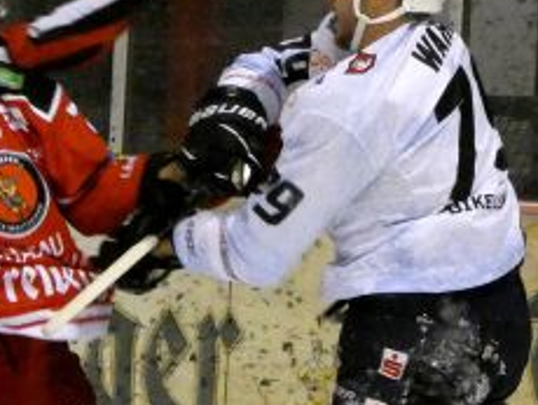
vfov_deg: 2.3
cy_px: 427
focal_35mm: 643
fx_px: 10004
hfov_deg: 3.1
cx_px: -143
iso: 1600
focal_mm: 35.8
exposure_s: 1/125
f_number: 5.5
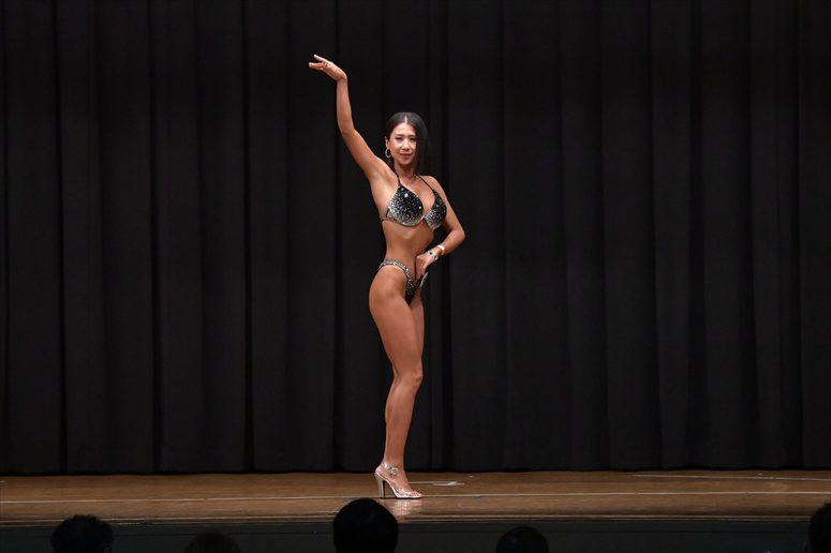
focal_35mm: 168
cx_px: 416
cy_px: 276
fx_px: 3876
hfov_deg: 12.2
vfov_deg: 8.2
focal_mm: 112
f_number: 5.6
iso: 5000
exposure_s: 1/400
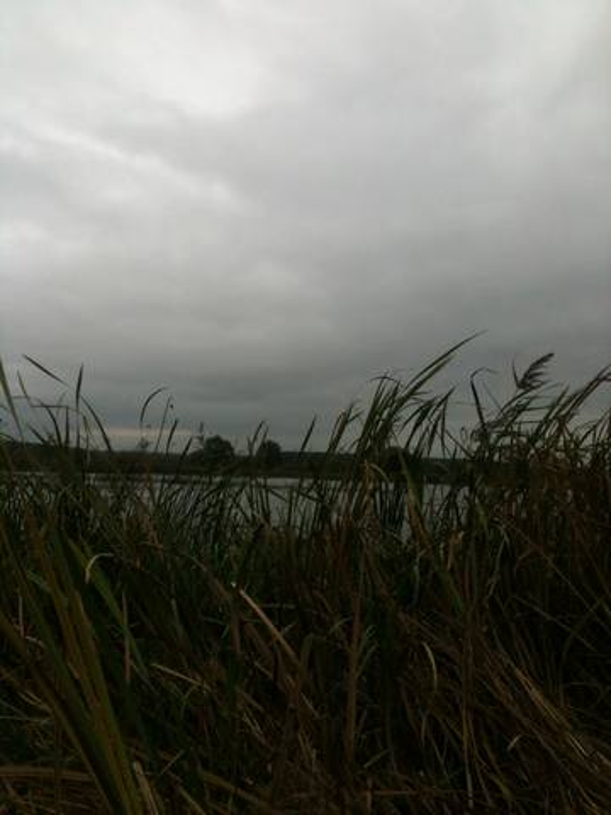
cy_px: 408
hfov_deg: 40.7
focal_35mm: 35
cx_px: 306
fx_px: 824
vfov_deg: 52.6
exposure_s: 1/240
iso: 64
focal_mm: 3.85
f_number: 2.8
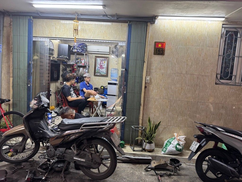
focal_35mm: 24
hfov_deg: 71.6
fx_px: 168
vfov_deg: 56.8
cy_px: 91
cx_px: 121
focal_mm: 6.76
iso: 200
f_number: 1.78
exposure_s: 1/50
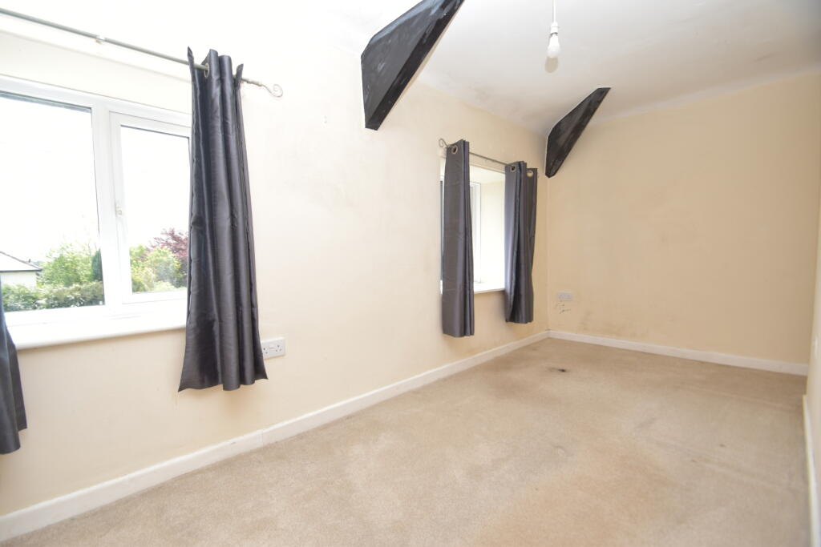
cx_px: 410
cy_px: 274
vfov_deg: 77.3
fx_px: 342
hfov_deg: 100.4
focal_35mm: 15
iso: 180
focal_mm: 10
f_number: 4
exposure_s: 1/200
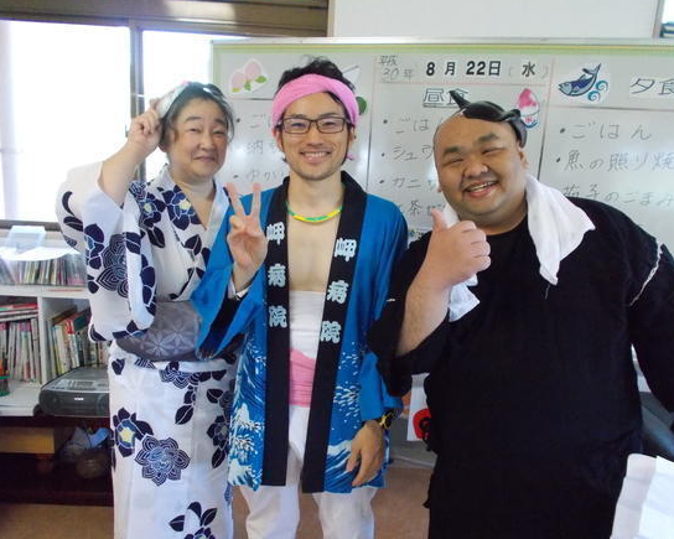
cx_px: 347
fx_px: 558
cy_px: 273
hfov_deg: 62.2
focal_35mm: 28
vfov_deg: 51.5
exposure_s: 1/125
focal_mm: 4.6
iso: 800
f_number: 3.2
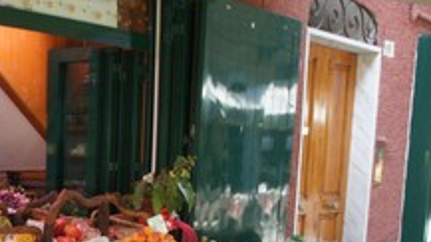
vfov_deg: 19.0
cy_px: 288
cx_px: 30
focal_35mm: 60
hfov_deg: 32.8
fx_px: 686
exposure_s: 1/250
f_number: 4.5
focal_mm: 18
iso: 1000
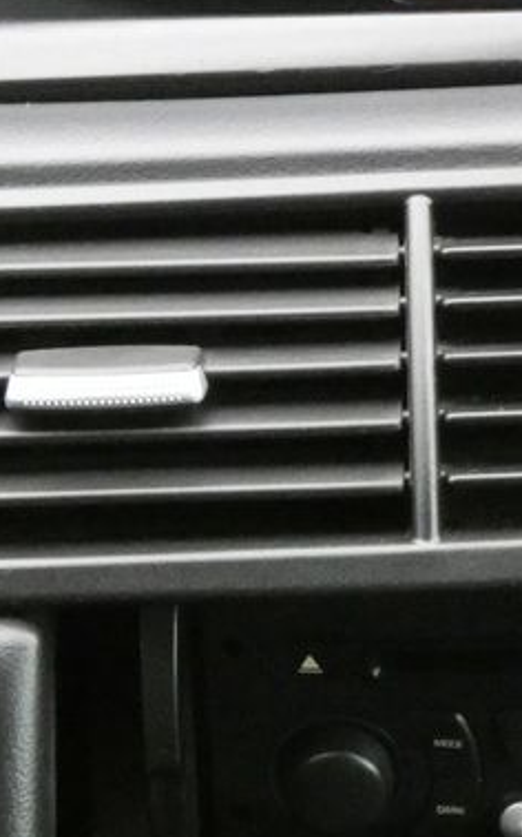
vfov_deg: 15.7
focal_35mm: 132
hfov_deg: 9.7
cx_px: 699
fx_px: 3007
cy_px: 162
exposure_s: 1/60
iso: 1600
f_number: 5.6
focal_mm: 8.2
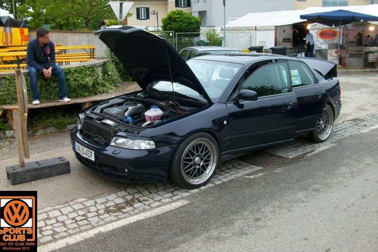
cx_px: 188
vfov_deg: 36.8
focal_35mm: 36
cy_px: 108
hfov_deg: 53.1
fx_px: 378
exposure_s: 1/166
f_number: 2.9
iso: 80
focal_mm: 5.7
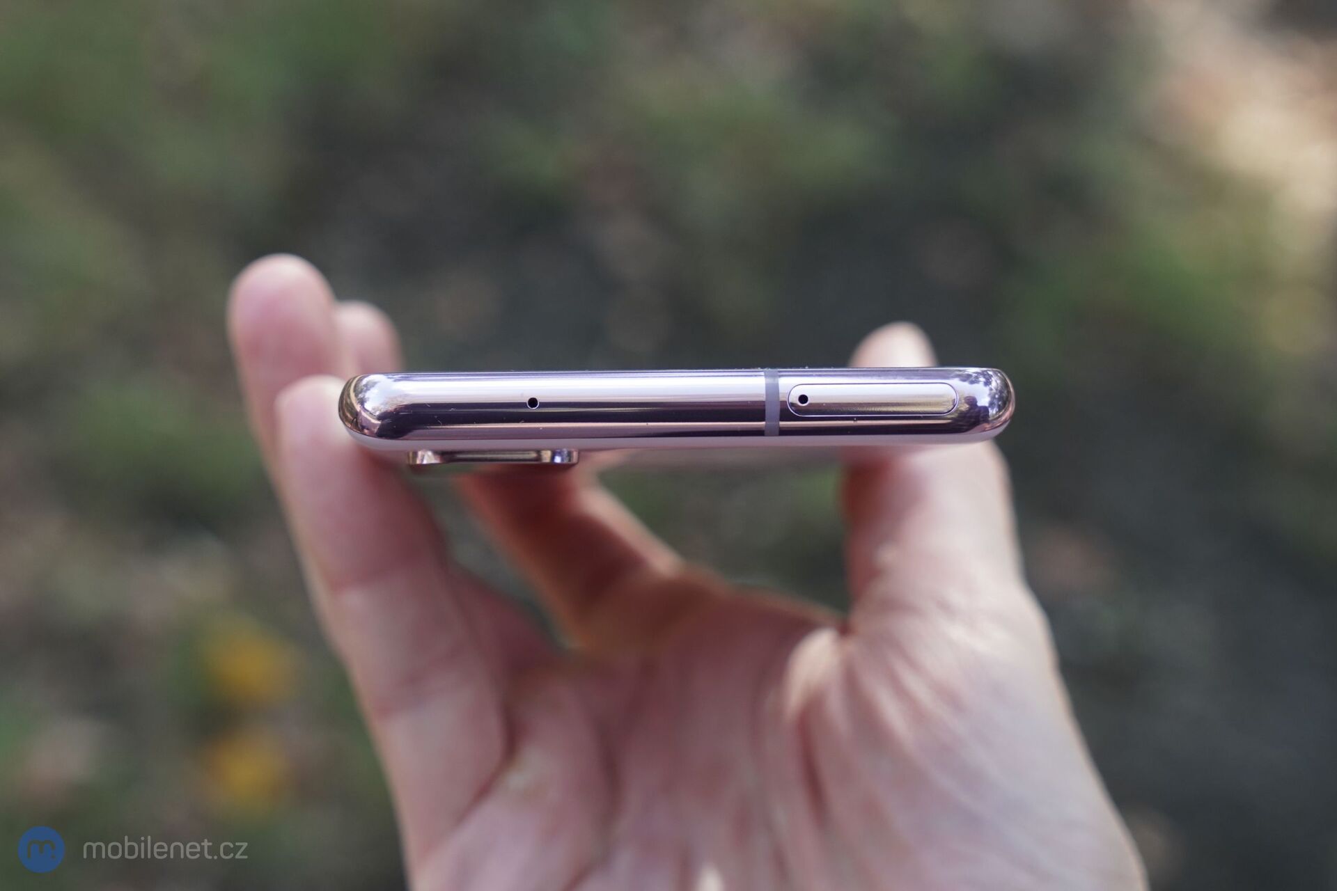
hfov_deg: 41.1
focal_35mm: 48
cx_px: 668
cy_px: 446
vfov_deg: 28.1
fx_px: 1783
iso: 500
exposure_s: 1/250
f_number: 5.6
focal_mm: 48
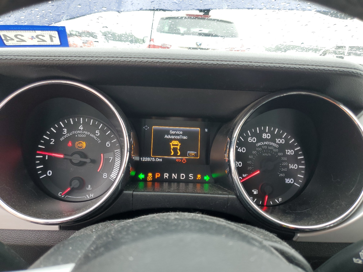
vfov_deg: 53.1
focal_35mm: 26
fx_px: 273
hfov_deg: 67.3
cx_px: 182
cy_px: 136
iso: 51
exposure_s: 1/60.2
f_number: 1.5
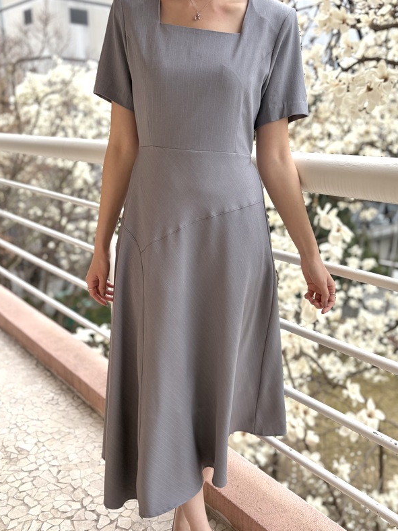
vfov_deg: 55.2
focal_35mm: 33
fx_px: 506
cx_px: 191
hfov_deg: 42.9
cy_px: 299
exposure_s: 1/601
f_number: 1.6
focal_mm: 5.96
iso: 50
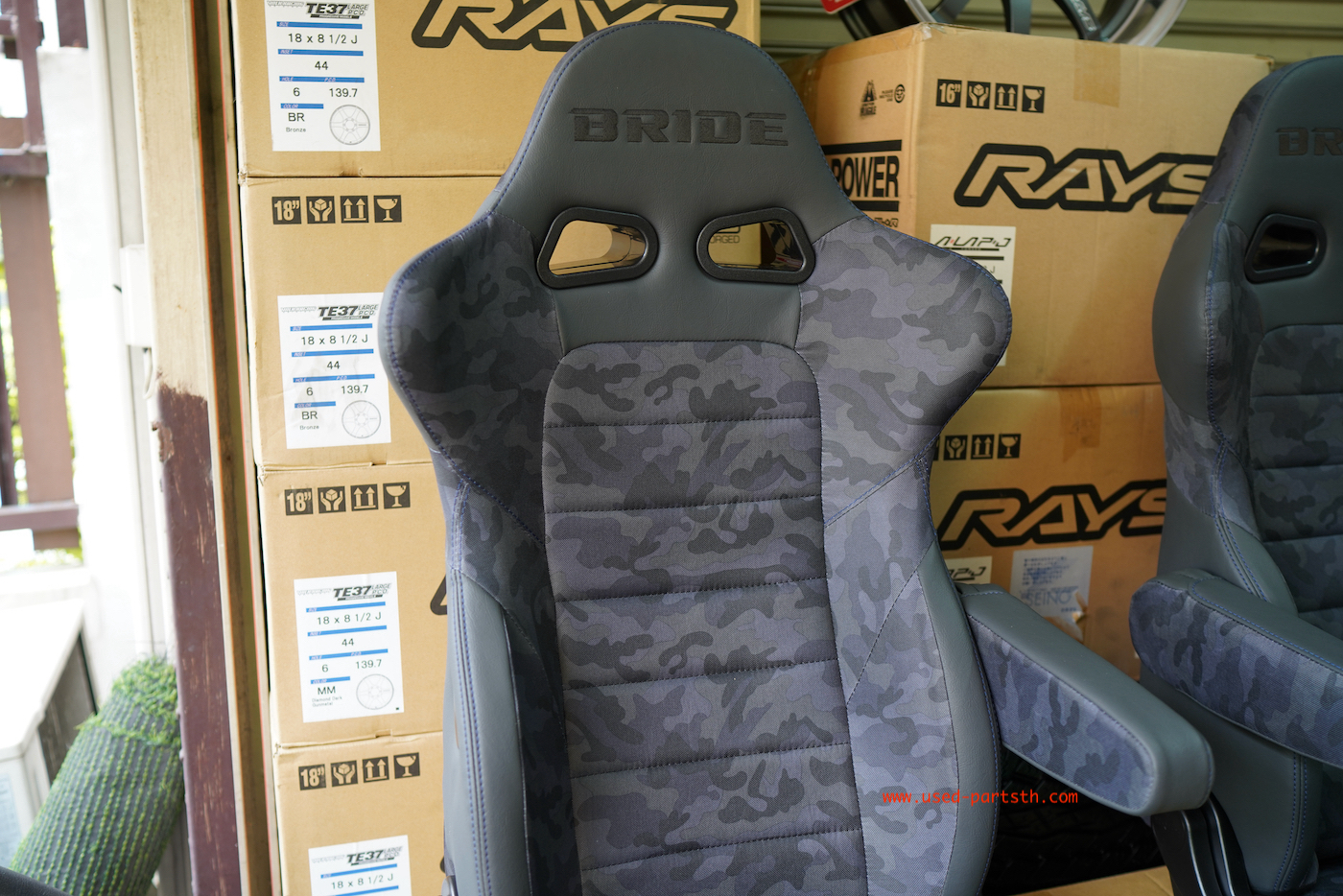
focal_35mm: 35
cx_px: 672
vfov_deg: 37.9
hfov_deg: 54.4
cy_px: 448
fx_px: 1306
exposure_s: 1/40
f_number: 2.8
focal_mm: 35
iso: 250
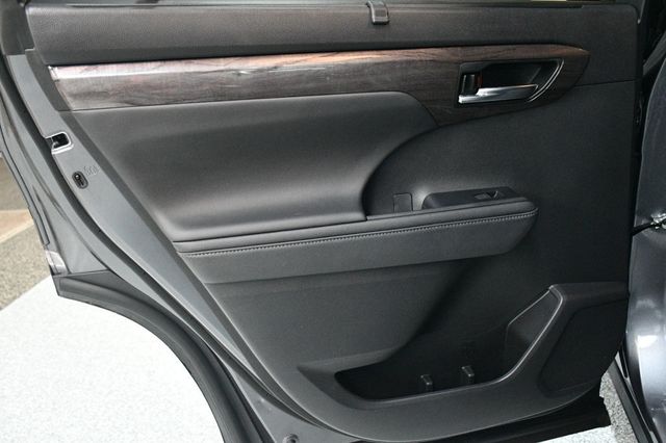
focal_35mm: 33
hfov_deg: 57.2
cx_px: 333
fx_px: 610
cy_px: 222
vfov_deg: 39.9
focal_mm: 22
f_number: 3.5
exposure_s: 1/60
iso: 4500
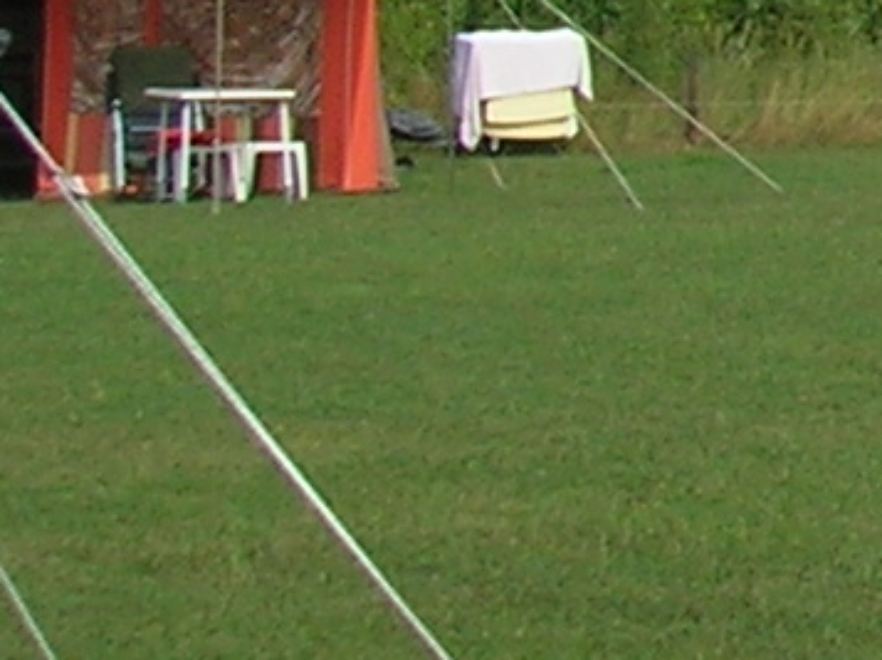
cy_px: -398
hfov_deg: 7.7
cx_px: 2777
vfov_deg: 6.7
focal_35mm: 218
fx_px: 5549
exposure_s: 1/344
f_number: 4.9
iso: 50
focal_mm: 5.7
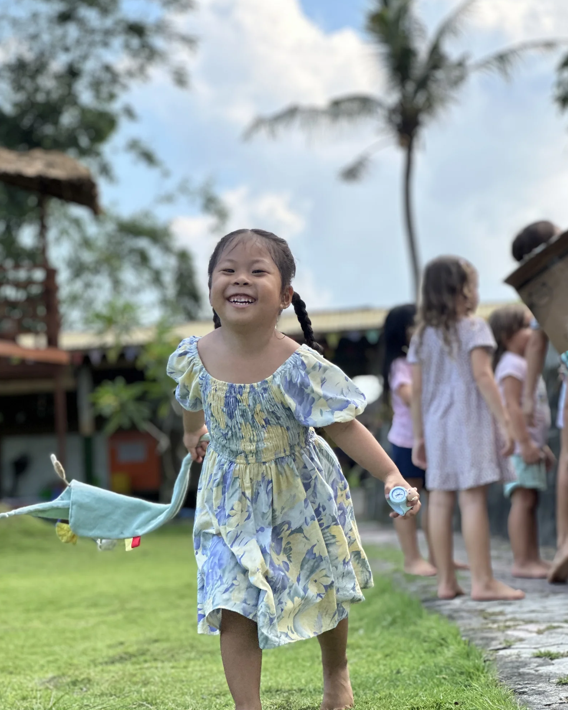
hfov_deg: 18.9
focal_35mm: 81
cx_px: 286
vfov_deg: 23.6
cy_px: 358
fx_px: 1702
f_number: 2.8
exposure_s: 1/166
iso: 32
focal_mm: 9
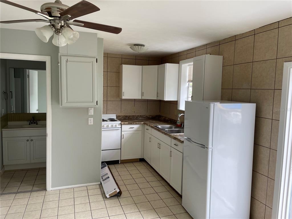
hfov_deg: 67.3
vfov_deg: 53.1
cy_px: 110
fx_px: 219
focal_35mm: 26
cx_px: 146
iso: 40
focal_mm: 4.2
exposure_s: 1/121
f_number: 1.6
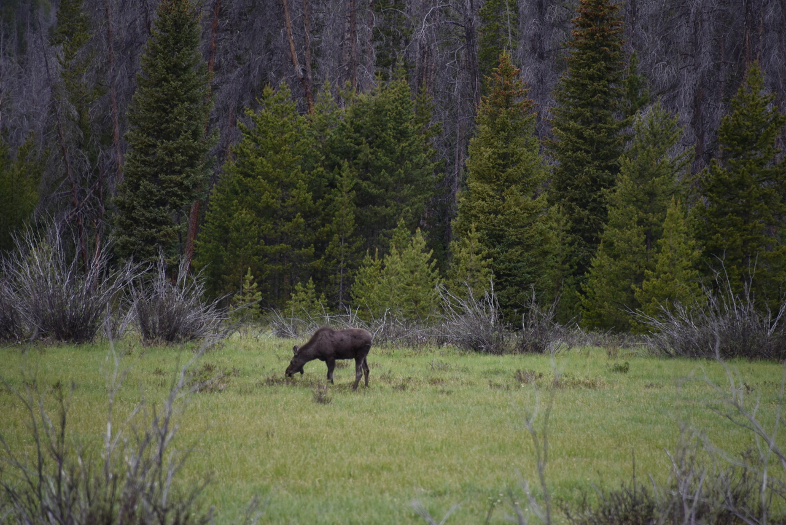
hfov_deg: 6.9
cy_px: 262
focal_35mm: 300
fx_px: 6551
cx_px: 393
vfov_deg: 4.6
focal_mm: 300
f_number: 5.6
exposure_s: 1/640
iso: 320
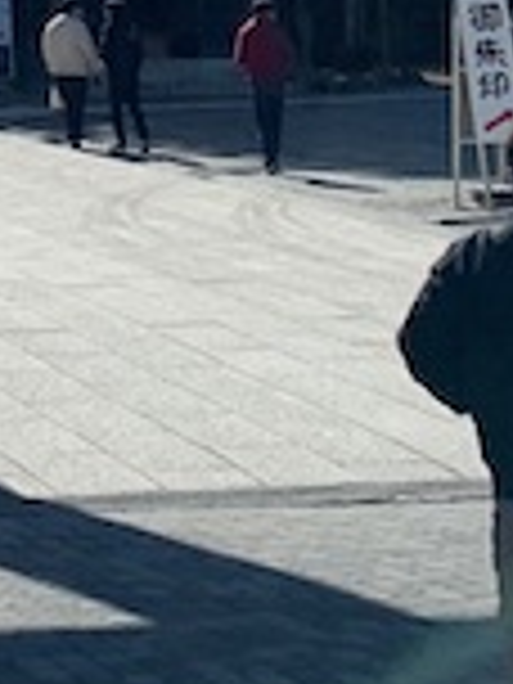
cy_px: -698
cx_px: -180
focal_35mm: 137
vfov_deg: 12.6
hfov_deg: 10.6
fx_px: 2707
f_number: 1.8
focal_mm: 4.25
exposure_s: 1/4902
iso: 25
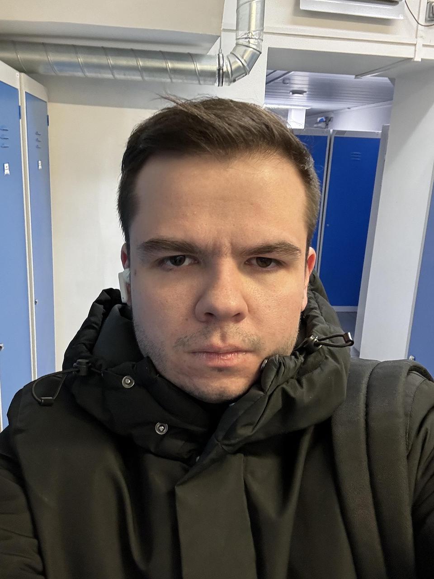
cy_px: 290
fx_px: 502
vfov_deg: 60.0
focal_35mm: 30
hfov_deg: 46.8
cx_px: 217
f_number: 1.9
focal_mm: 2.69
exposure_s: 1/33
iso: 250
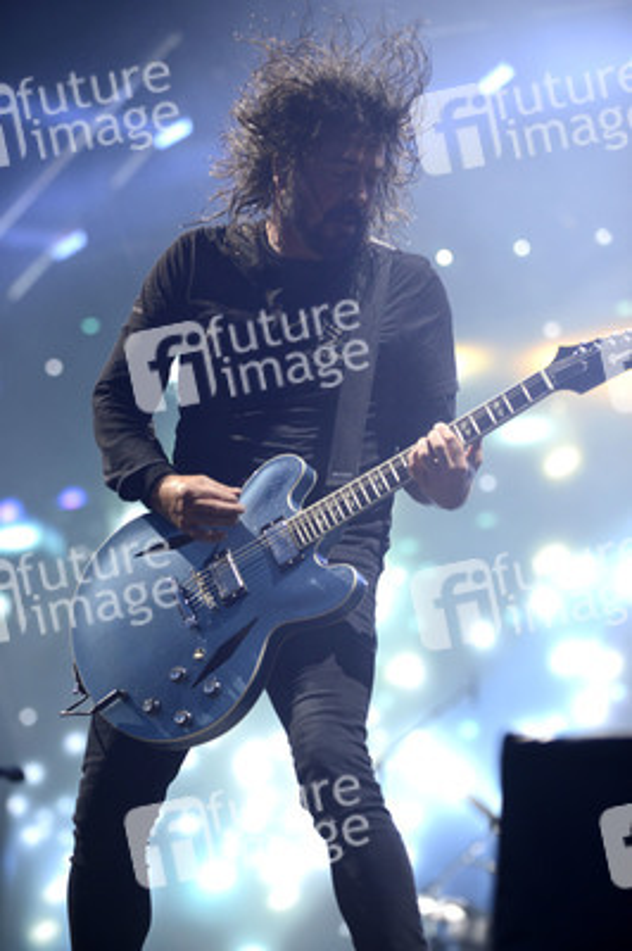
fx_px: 2901
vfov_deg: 18.6
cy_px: 476
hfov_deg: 12.4
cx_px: 316
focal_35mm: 110
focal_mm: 110
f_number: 3.2
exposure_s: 1/320
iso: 2000
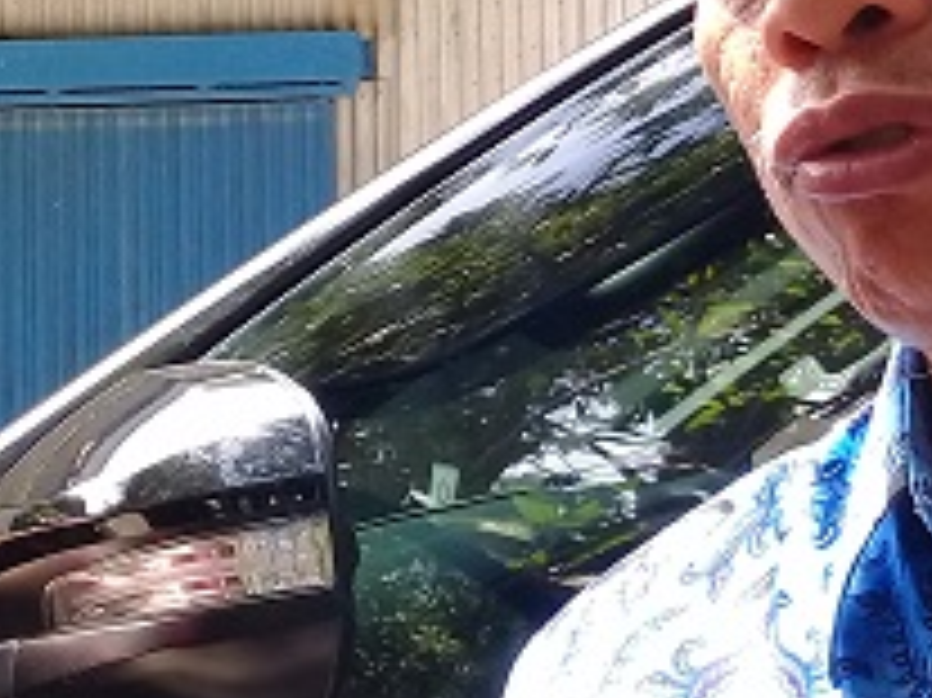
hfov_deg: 18.1
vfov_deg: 14.1
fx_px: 2825
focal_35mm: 105
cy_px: 259
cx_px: 995
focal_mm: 3.3
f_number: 2.2
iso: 50
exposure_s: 1/198
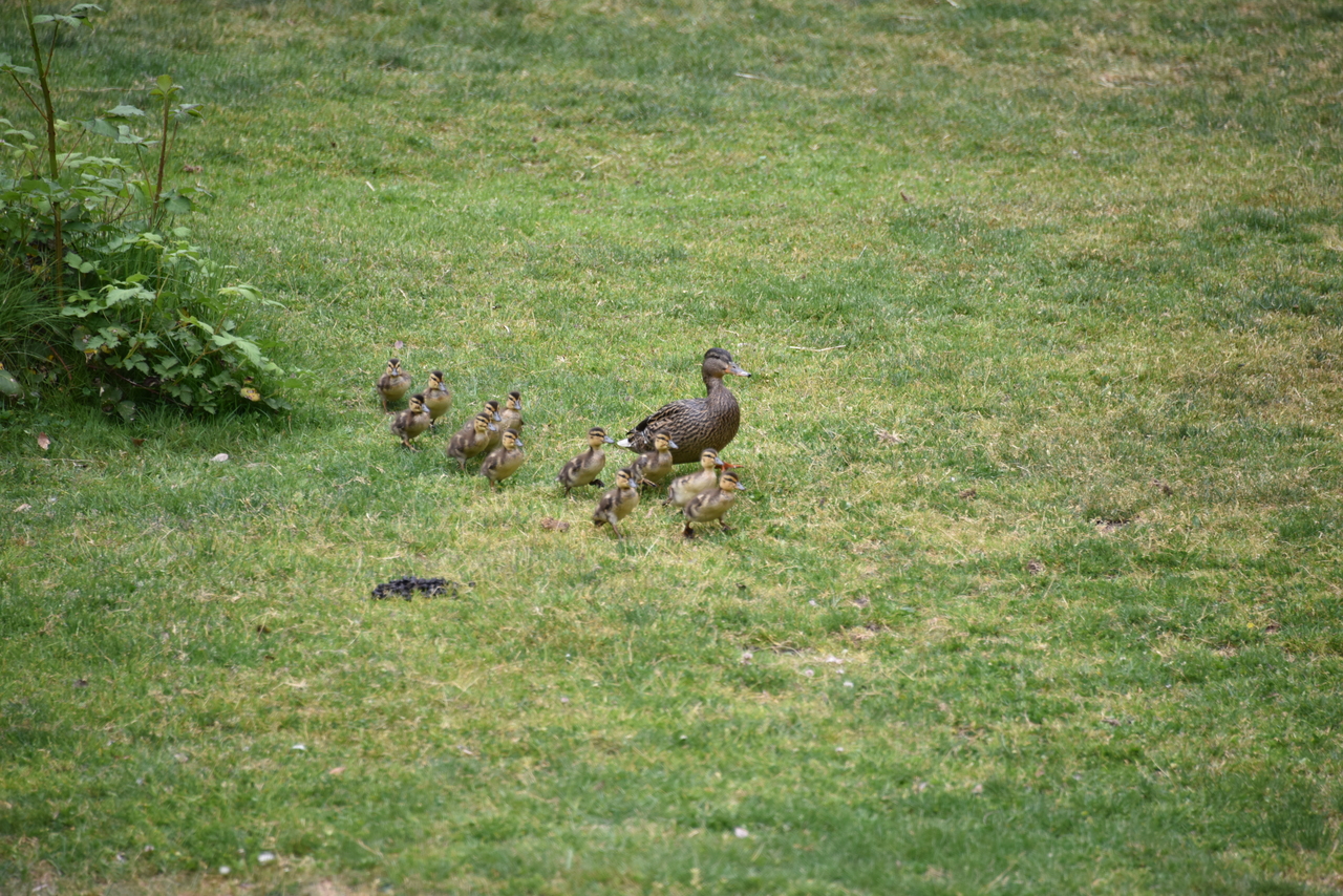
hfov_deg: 6.9
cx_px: 672
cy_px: 448
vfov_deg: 4.6
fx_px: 11193
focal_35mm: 300
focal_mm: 300
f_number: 5.6
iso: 450
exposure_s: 1/640
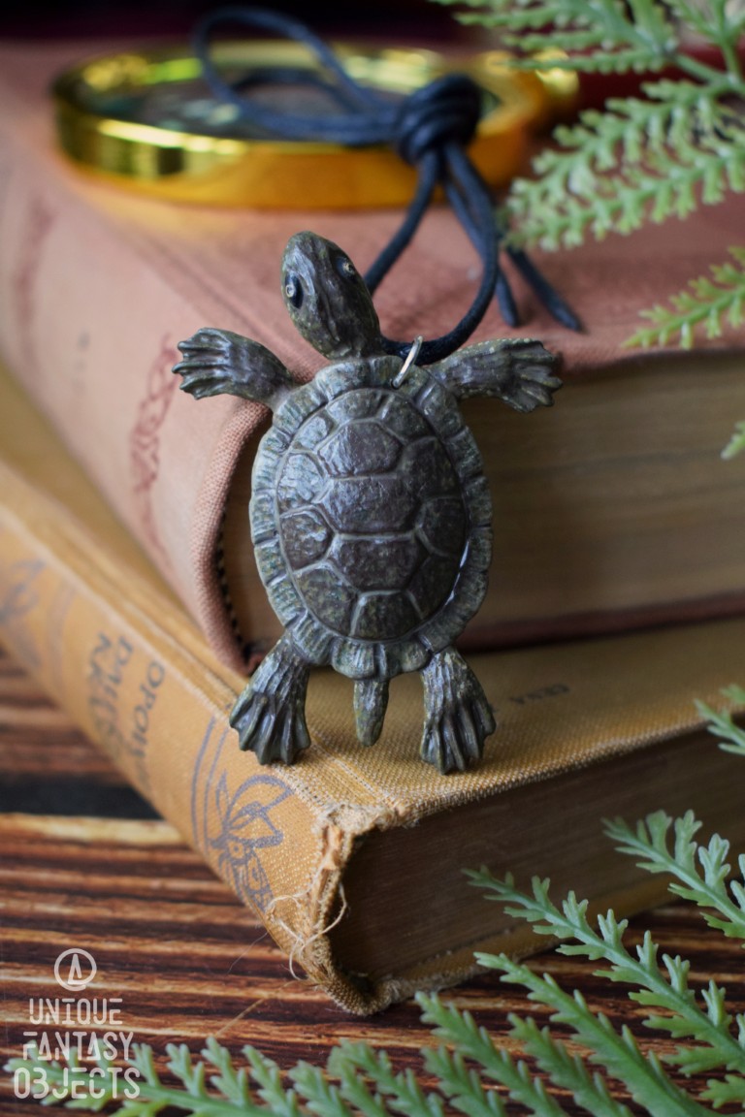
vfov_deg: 33.4
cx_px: 372
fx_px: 1862
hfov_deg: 22.6
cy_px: 558
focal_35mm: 60
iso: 1800
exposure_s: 1/60
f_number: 4.8
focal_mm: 40
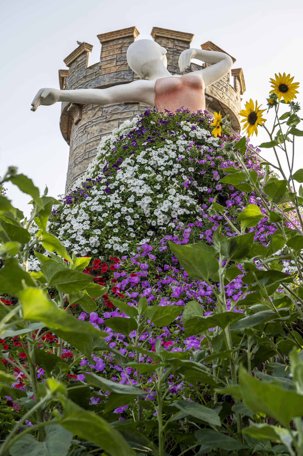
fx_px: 657
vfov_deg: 38.2
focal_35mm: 52
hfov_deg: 26.0
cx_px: 152
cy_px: 228
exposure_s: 1/100
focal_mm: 52
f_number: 6.3
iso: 100
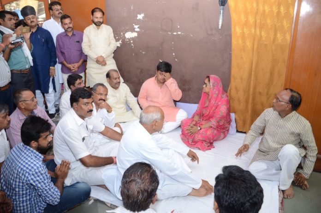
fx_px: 240
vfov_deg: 47.7
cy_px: 106
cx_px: 160
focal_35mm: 27
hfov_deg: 67.5
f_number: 3.5
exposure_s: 1/125
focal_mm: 18
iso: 800
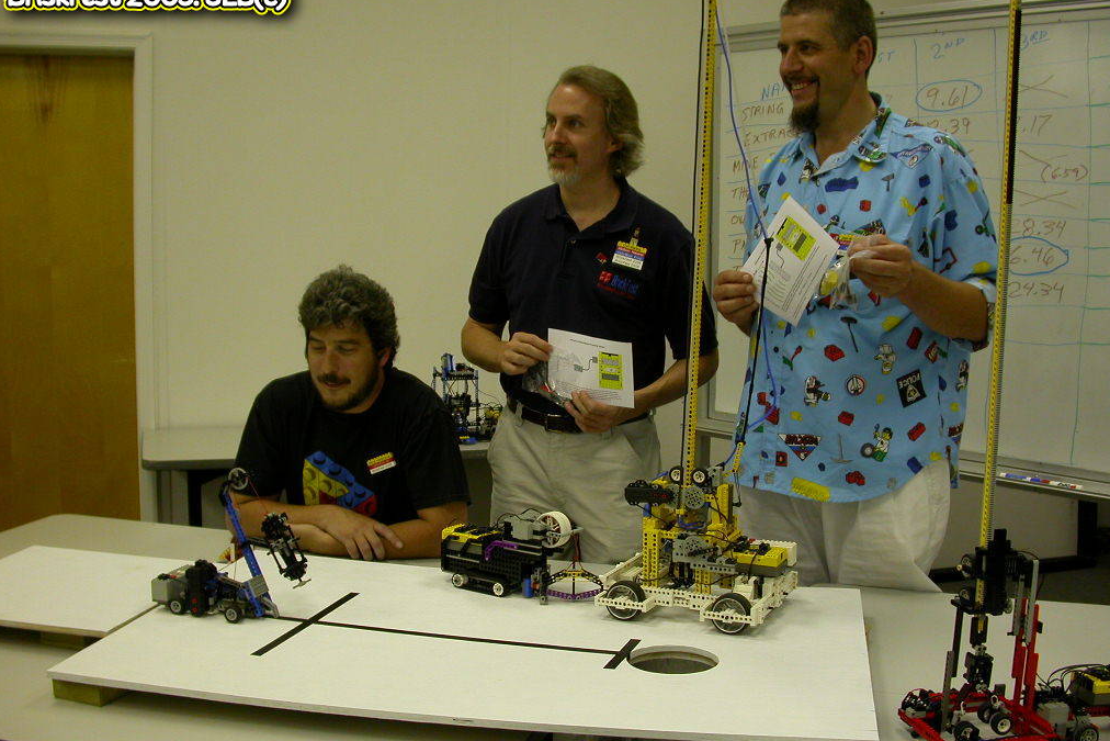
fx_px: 1233
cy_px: 398
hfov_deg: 48.5
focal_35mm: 40
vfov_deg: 33.4
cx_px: 557
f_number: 2.6
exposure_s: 1/34.4
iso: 100
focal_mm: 7.85
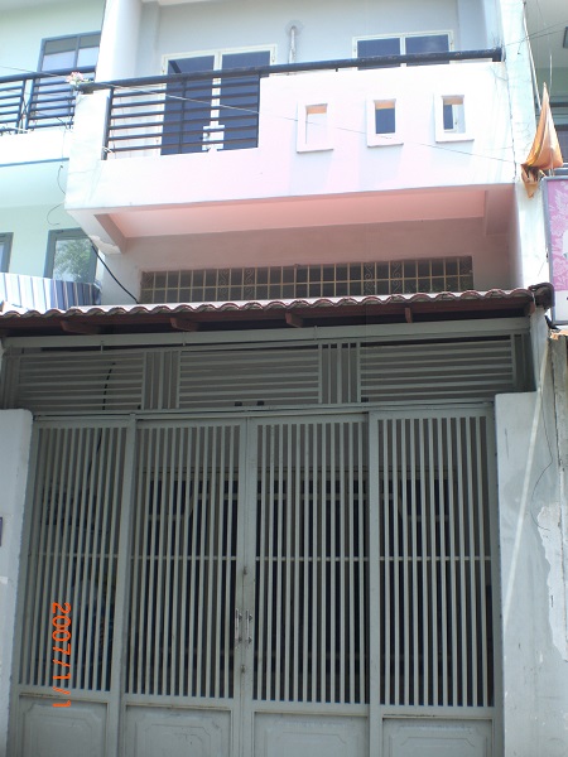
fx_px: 831
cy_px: 378
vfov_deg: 49.0
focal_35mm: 38
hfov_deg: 37.7
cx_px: 284
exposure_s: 1/2000
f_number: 4.4
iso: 50
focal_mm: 6.3
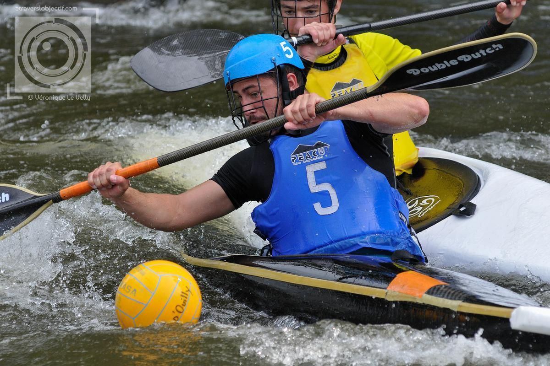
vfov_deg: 5.0
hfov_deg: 7.4
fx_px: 4239
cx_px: 275
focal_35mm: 278
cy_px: 183
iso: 640
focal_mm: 185
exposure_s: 1/1250
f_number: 5.6
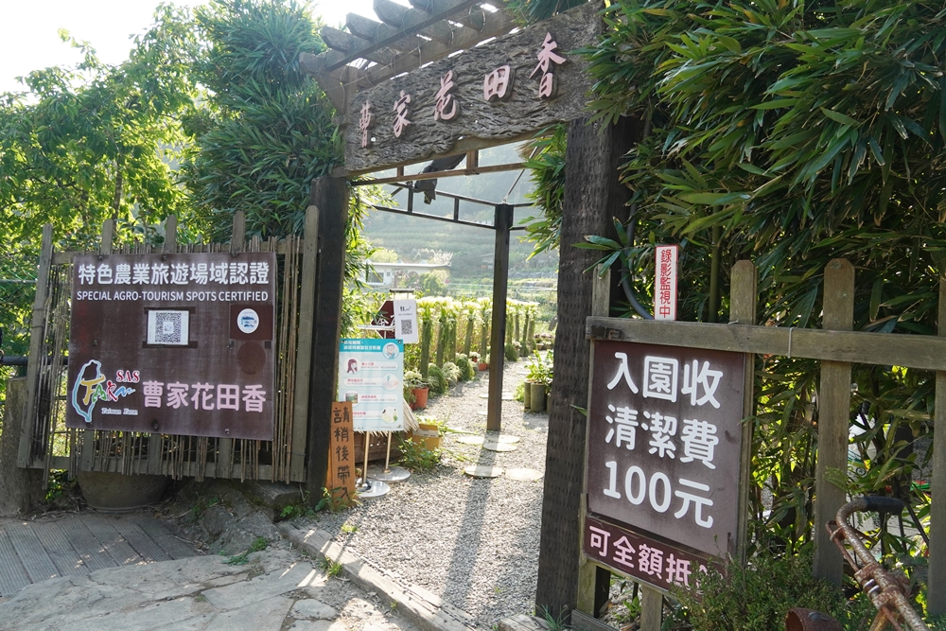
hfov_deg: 67.4
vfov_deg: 47.9
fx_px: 710
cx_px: 473
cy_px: 316
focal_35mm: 27
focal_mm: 18
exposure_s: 1/250
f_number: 7.1
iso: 500
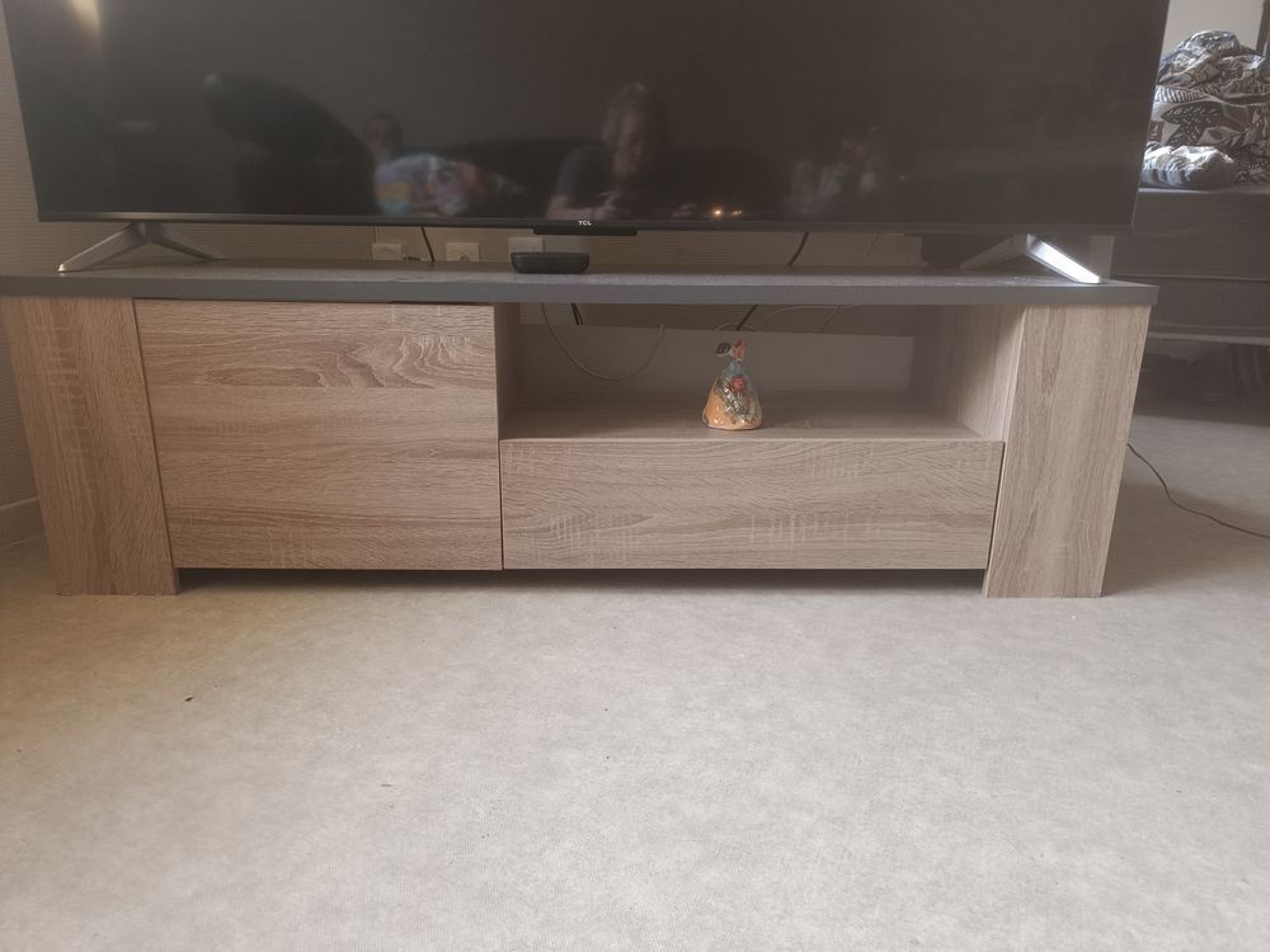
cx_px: 635
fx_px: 881
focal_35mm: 24
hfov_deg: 71.6
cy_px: 476
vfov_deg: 56.8
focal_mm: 6.14
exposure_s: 1/25
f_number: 1.65
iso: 1957
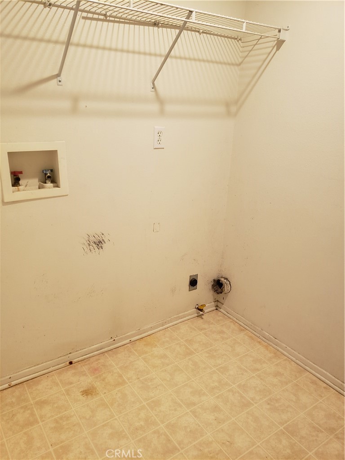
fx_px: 346
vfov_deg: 67.3
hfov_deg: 53.1
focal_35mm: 26
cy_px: 230
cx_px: 172
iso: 200
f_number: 1.5
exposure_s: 1/60
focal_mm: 4.3
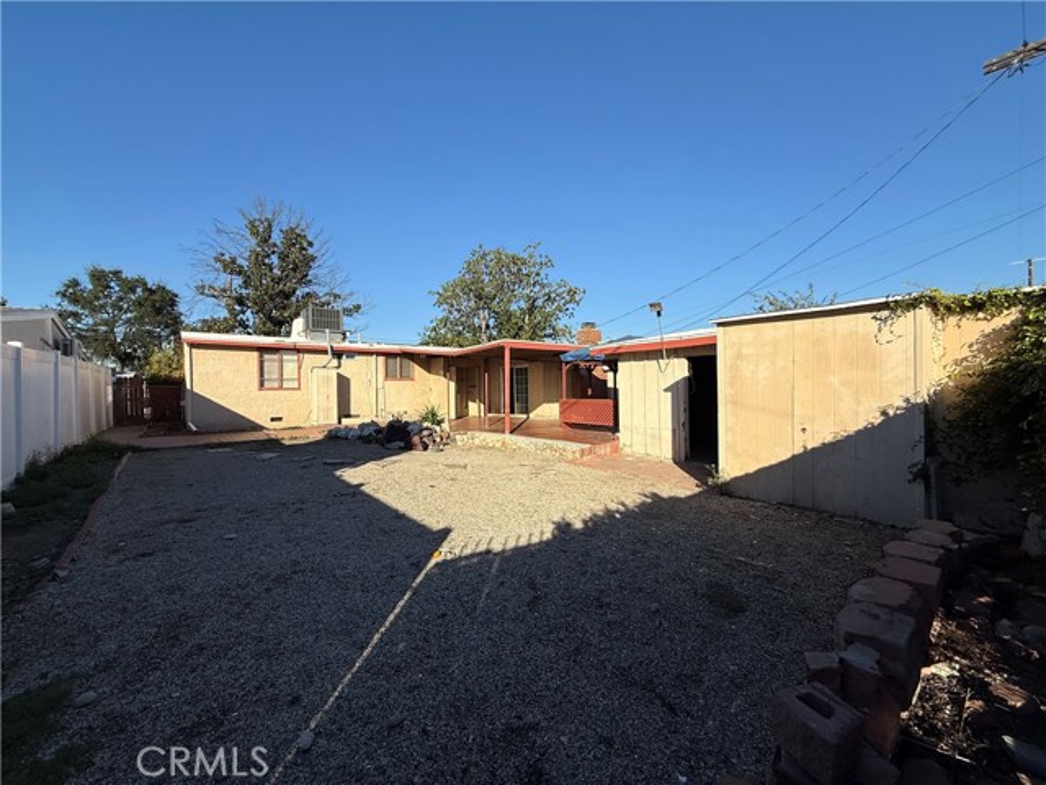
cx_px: 523
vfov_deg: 85.7
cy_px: 392
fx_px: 423
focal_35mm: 14
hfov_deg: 102.1
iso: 50
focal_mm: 2.22
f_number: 2.2
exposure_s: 1/2976
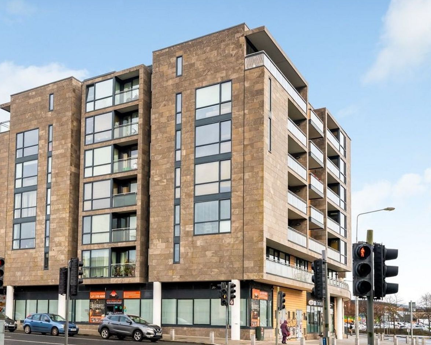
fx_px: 395
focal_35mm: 31
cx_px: 170
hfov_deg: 56.7
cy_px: 172
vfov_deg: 47.1
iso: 800
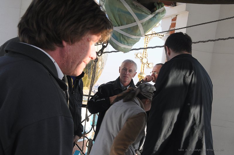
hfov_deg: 37.9
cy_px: 78
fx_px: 341
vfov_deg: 25.7
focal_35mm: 52
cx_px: 117
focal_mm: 35
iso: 500
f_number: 14
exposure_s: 1/60
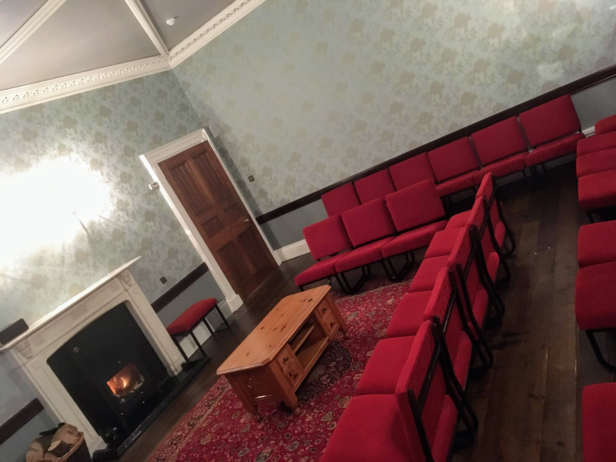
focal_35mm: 29
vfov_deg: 48.2
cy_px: 231
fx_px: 516
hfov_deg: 61.7
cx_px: 308
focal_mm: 4.15
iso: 320
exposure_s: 1/17
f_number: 2.2
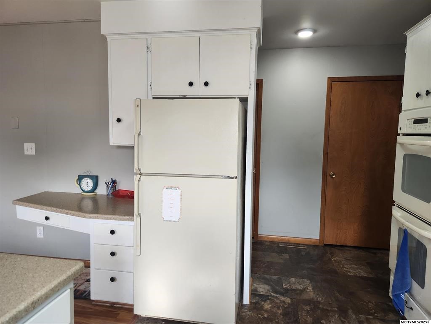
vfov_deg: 58.9
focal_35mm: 23
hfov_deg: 73.9
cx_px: 216
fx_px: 286
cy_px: 162
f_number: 1.8
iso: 125
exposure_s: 1/180
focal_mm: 5.4
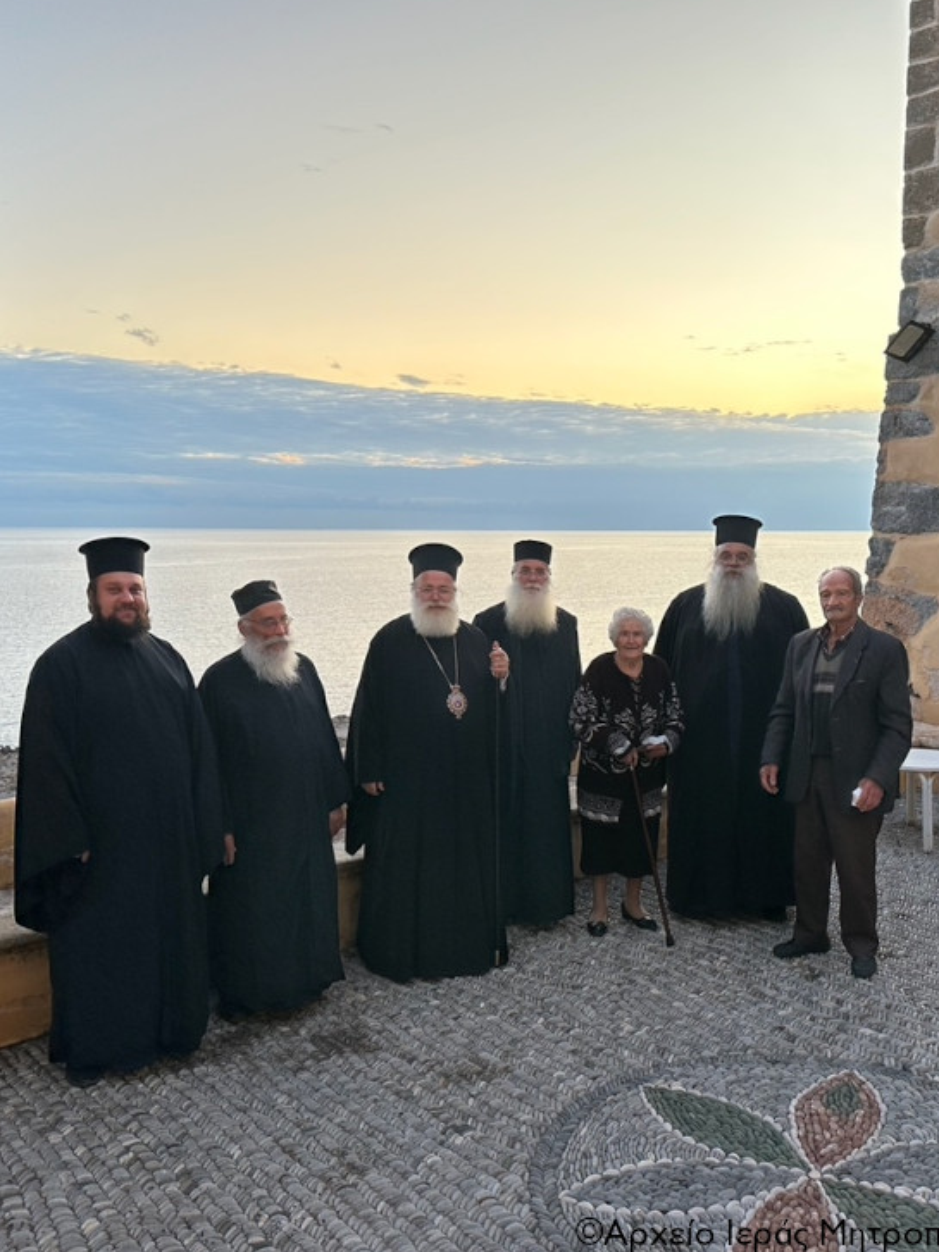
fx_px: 1194
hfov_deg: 42.8
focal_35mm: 33
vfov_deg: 55.4
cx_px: 531
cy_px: 620
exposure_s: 1/121
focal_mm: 6.86
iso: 100
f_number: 1.78
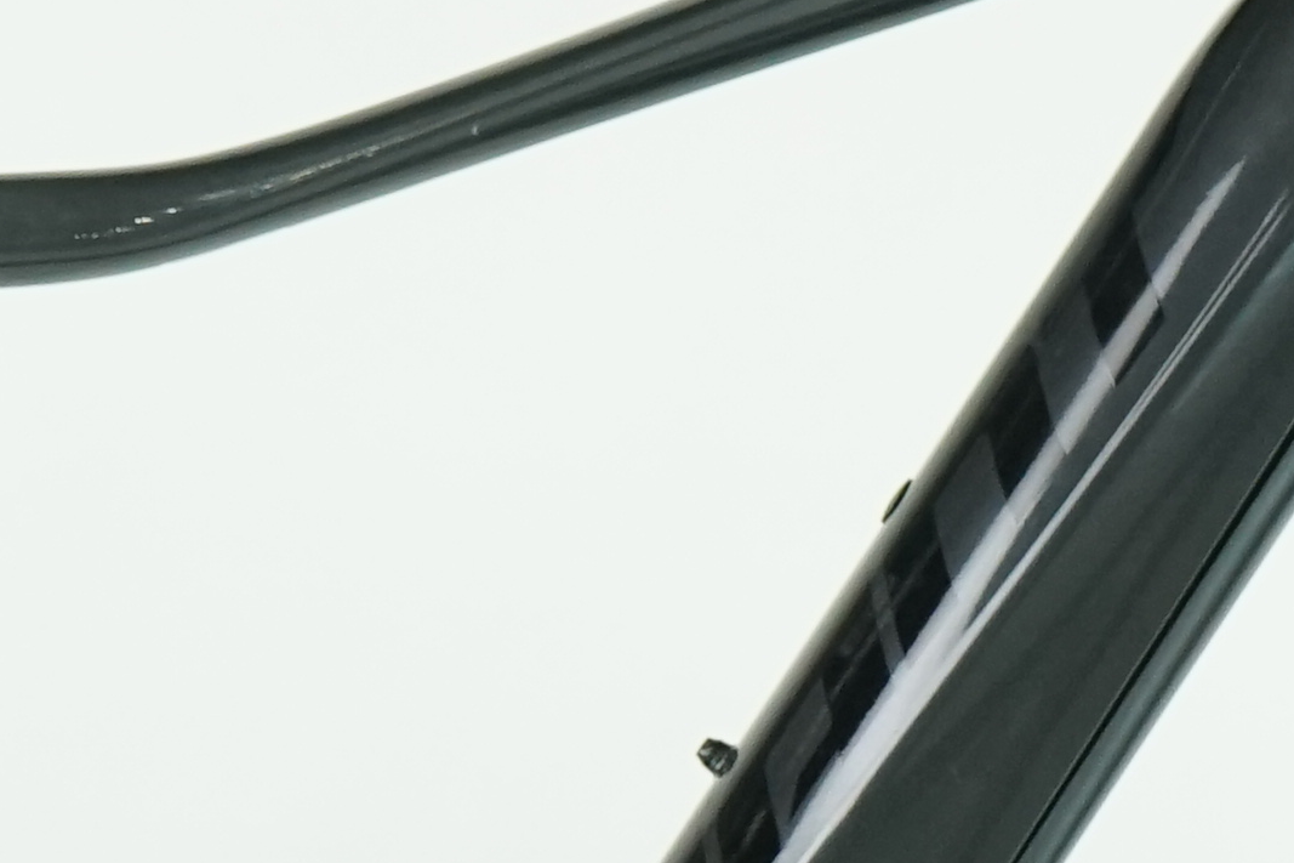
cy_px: 743
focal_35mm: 298
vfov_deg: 4.6
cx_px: 656
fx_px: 10709
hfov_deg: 6.9
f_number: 5.6
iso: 1600
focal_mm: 53
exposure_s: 1/200
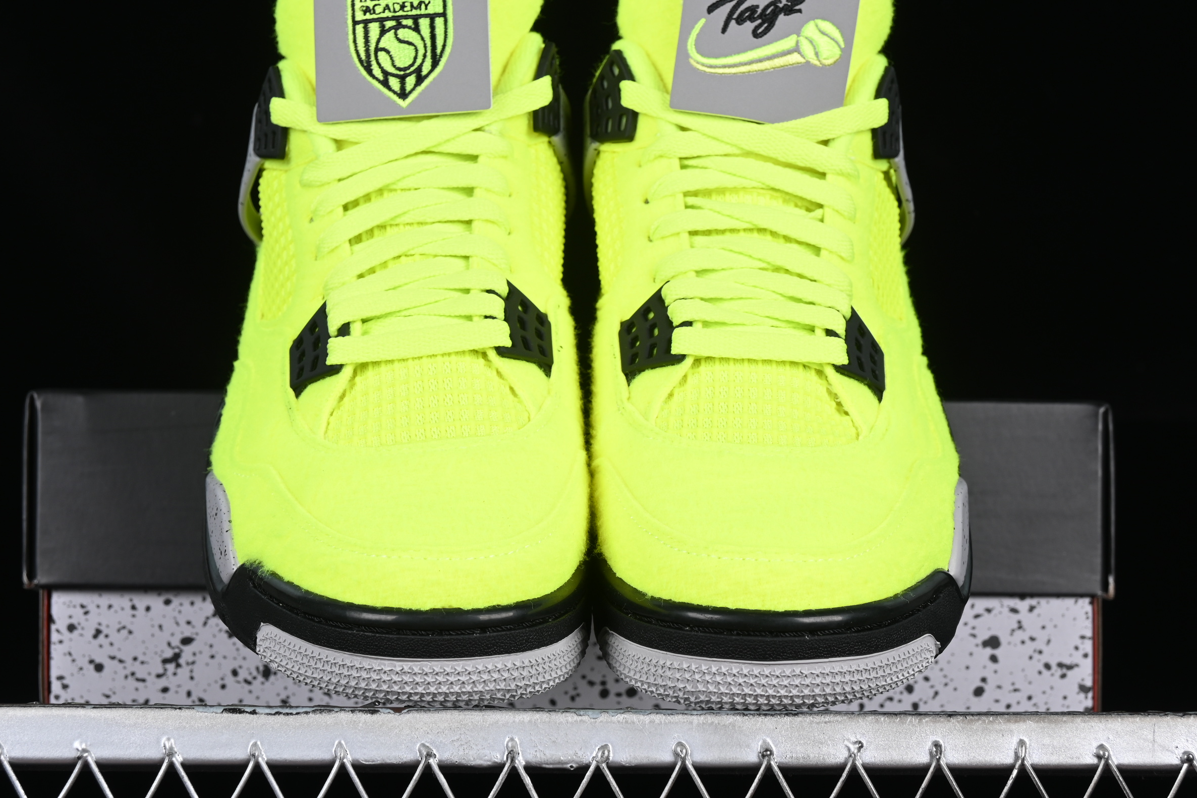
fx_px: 2926
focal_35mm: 88
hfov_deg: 23.1
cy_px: 435
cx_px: 557
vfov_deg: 15.5
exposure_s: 1/80
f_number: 8
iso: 160
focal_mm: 50
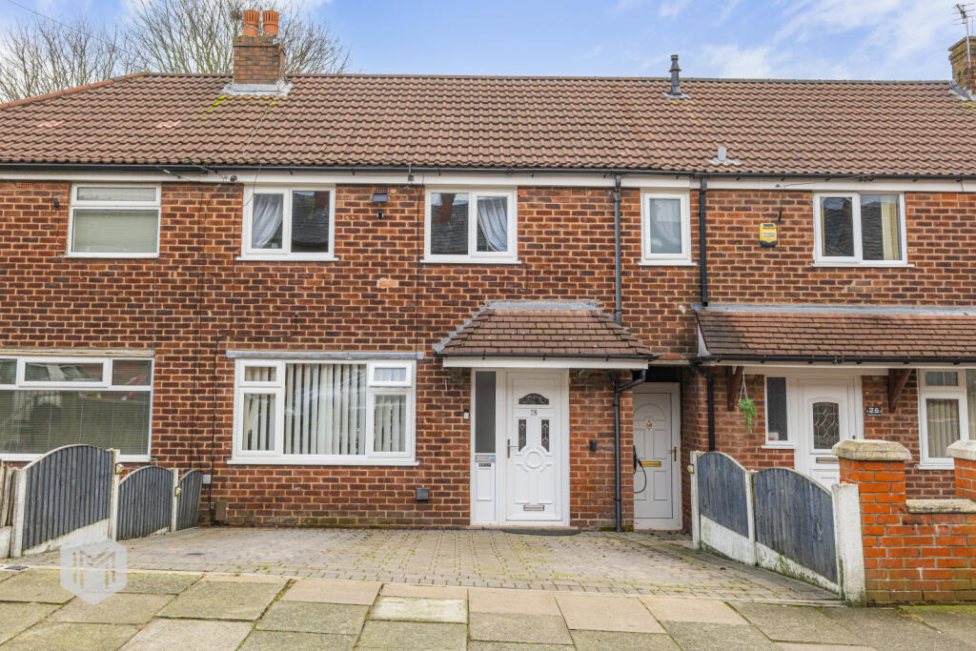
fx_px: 841
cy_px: 326
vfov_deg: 42.3
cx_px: 488
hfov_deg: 60.3
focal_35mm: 31
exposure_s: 1/80
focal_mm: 31
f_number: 8
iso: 250
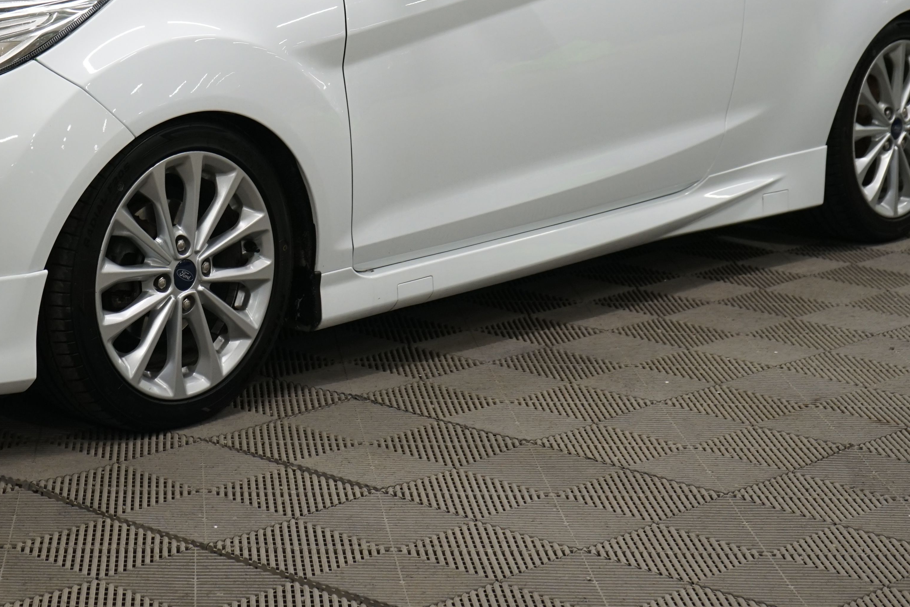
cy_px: 36
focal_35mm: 94
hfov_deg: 21.4
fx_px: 2376
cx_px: 195
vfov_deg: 14.4
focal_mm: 48
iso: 800
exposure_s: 1/60
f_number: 5.6
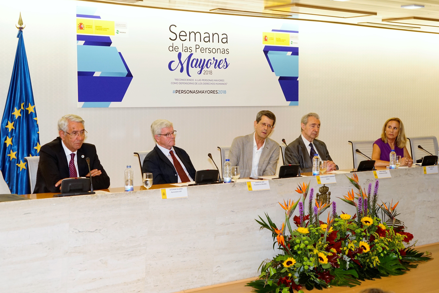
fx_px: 671
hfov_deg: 36.2
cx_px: 217
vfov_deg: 24.6
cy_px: 149
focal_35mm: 55
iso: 2000
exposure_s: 1/160
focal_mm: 54
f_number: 6.3
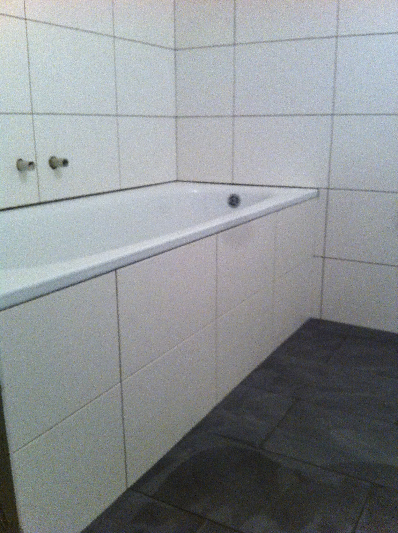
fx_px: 538
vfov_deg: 52.7
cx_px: 199
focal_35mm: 35
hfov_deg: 40.6
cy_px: 266
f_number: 2.8
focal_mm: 3.85
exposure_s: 1/17
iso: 200
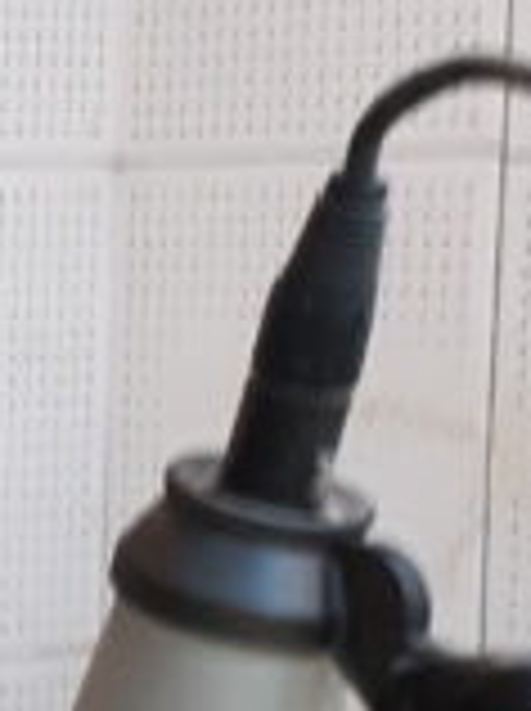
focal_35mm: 171
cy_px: 770
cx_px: -630
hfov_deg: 8.1
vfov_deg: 11.4
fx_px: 3507
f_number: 1.9
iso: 250
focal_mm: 3.6
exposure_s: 1/17
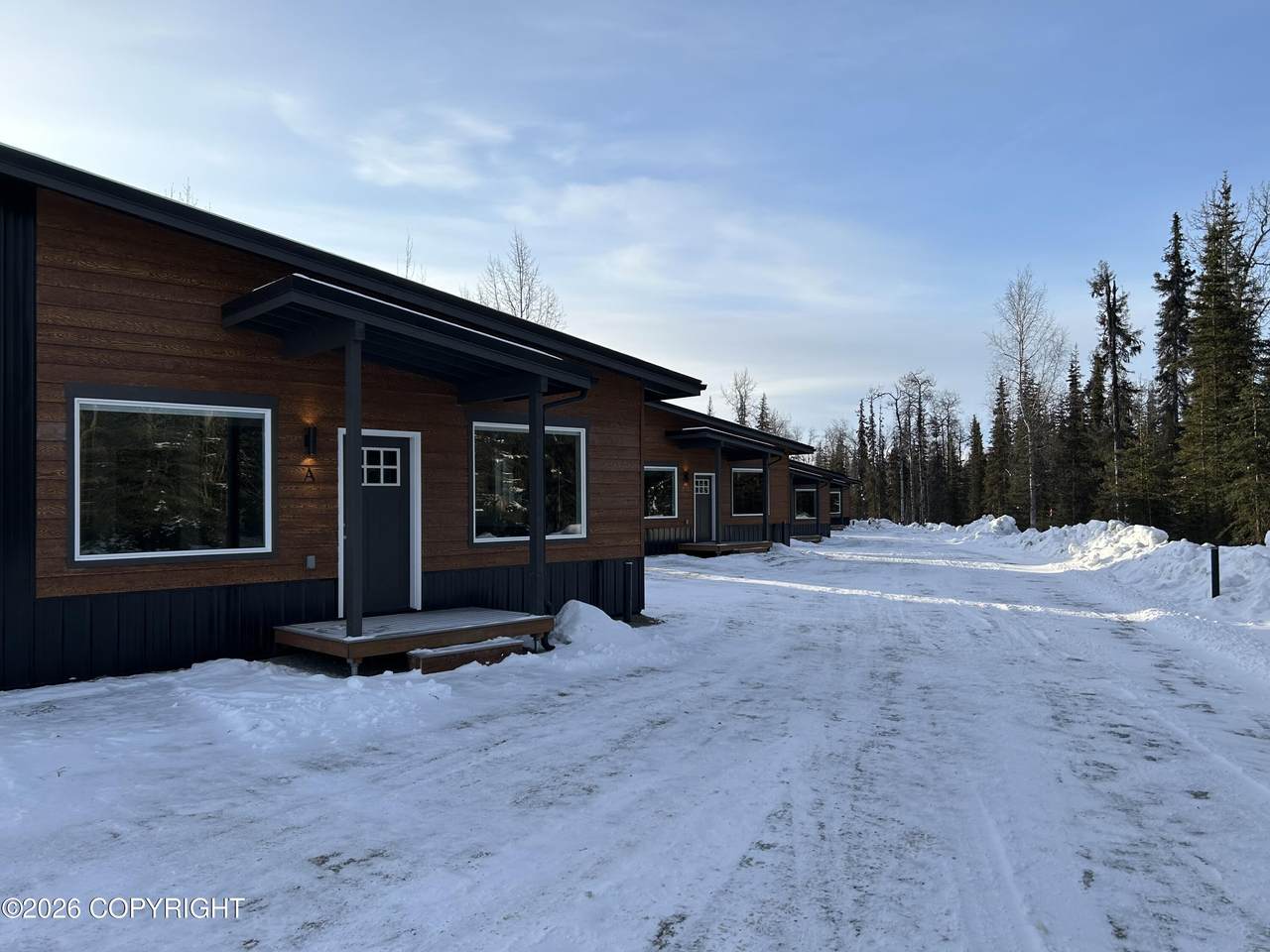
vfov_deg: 53.1
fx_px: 954
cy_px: 476
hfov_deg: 67.3
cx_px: 635
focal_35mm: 26
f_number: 1.5
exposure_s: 1/2762
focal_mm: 5.7
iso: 50
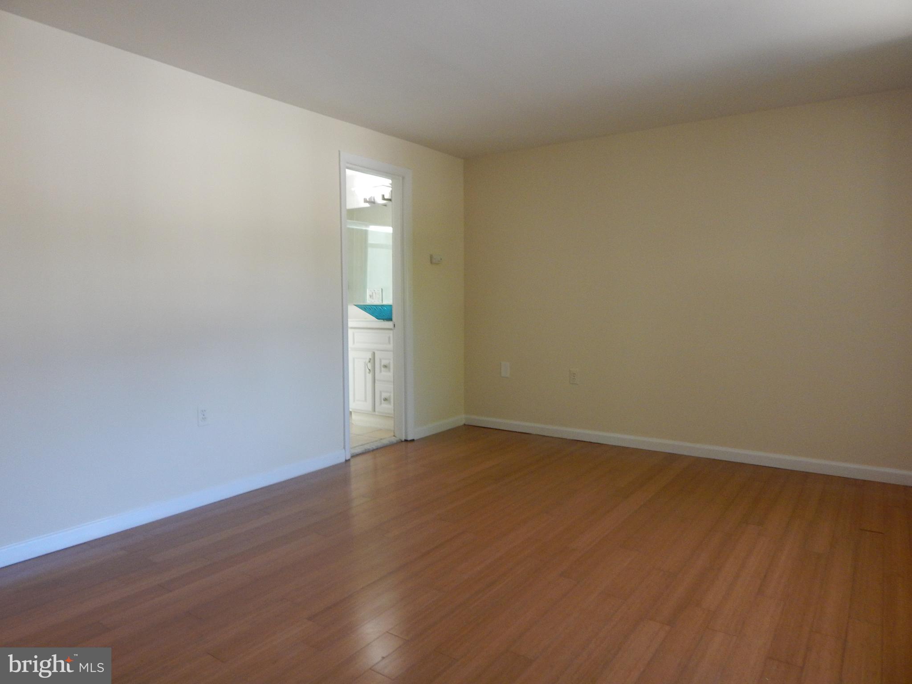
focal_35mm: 23
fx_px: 606
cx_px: 456
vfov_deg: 58.9
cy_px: 342
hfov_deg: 73.9
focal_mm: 4
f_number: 3
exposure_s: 1/30
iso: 280
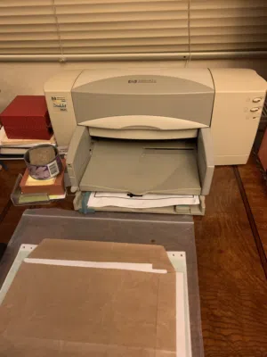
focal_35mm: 26
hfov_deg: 53.1
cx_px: 134
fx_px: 267
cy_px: 178
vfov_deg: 67.3
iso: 400
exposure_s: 1/25
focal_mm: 4.25
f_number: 1.8
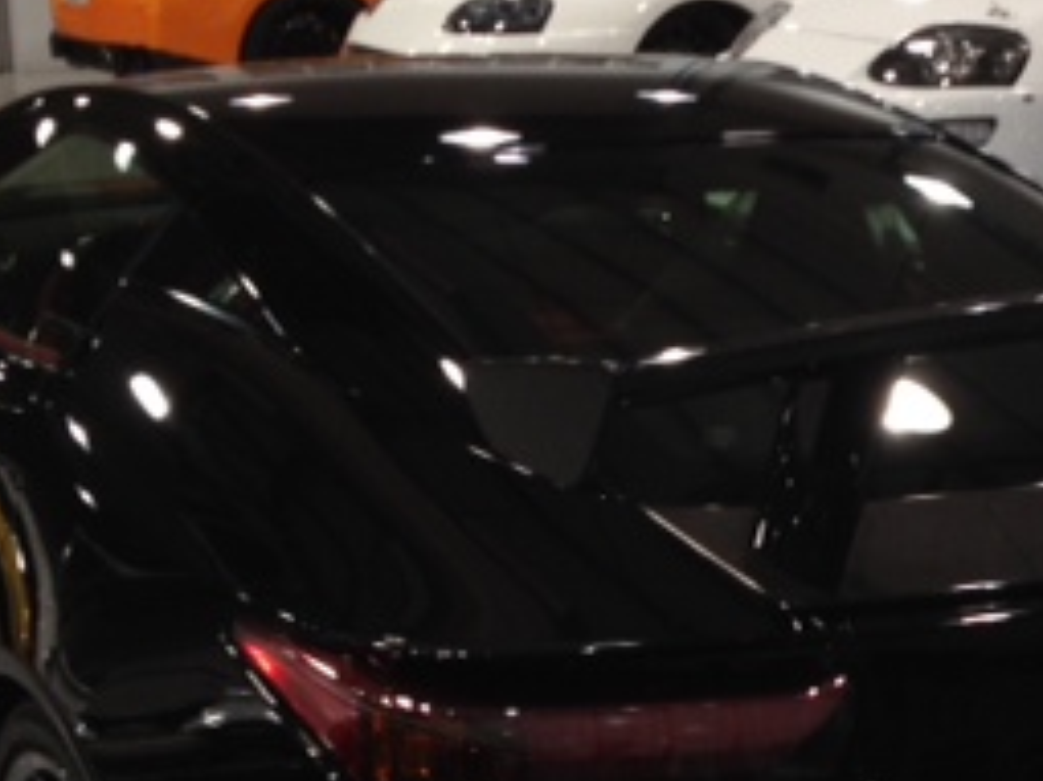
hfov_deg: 22.0
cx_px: 793
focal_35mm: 88
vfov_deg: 16.5
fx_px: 2650
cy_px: 703
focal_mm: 4.28
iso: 80
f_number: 2.4
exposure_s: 1/60
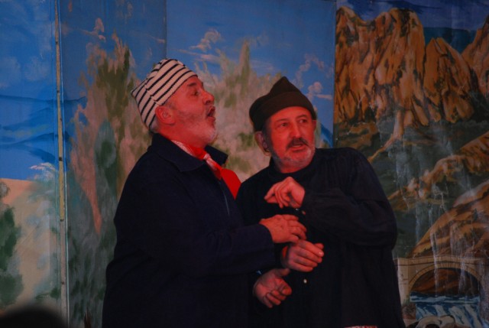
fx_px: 3061
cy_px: 164
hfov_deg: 9.1
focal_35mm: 225
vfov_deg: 6.1
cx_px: 244
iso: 800
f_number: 5.3
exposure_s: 1/60
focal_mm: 150
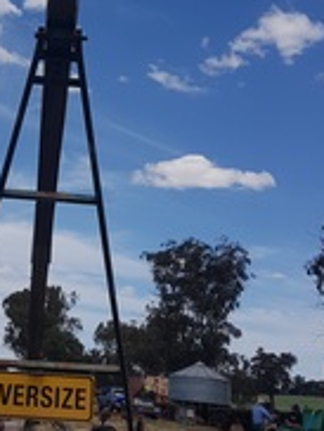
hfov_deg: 25.2
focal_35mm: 57
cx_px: 59
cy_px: 130
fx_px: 710
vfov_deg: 33.3
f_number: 1.7
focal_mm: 4.2
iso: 40
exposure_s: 1/3416
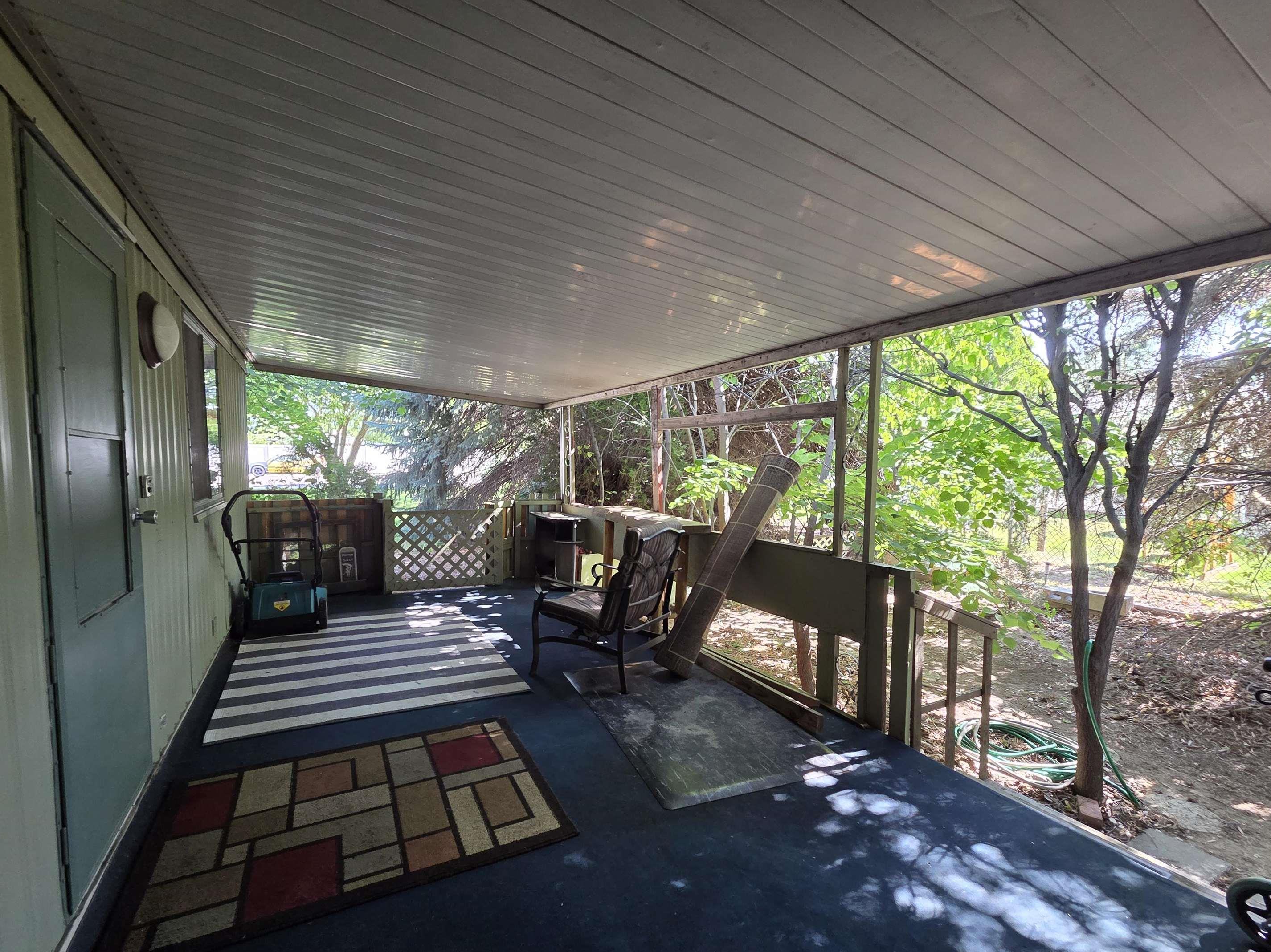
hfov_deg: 102.1
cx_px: 621
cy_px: 505
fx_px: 514
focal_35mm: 14
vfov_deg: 85.6
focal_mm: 2.2
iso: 200
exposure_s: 1/60
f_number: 2.2
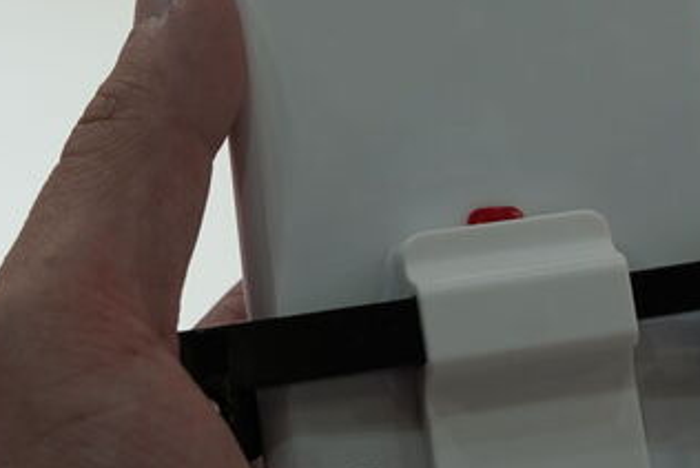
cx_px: 612
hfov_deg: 13.7
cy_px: 100
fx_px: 2898
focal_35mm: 149
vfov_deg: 9.2
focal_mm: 49
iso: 400
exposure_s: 1/125
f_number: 5.6
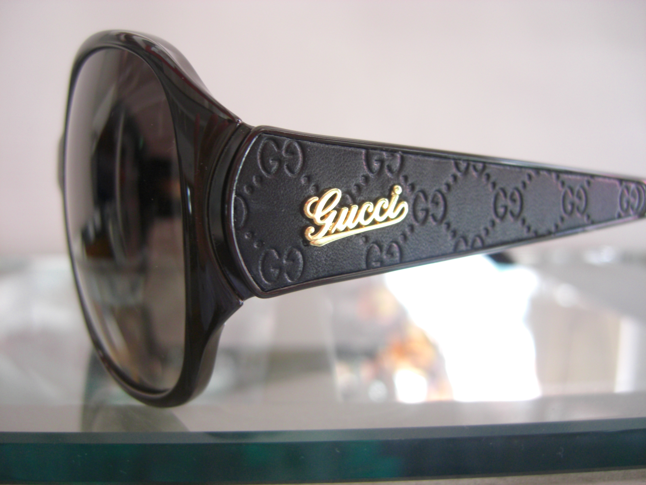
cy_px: 242
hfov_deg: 49.0
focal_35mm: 38
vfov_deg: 37.7
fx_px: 709
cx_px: 323
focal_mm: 7.9
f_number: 2.8
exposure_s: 1/40
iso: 200
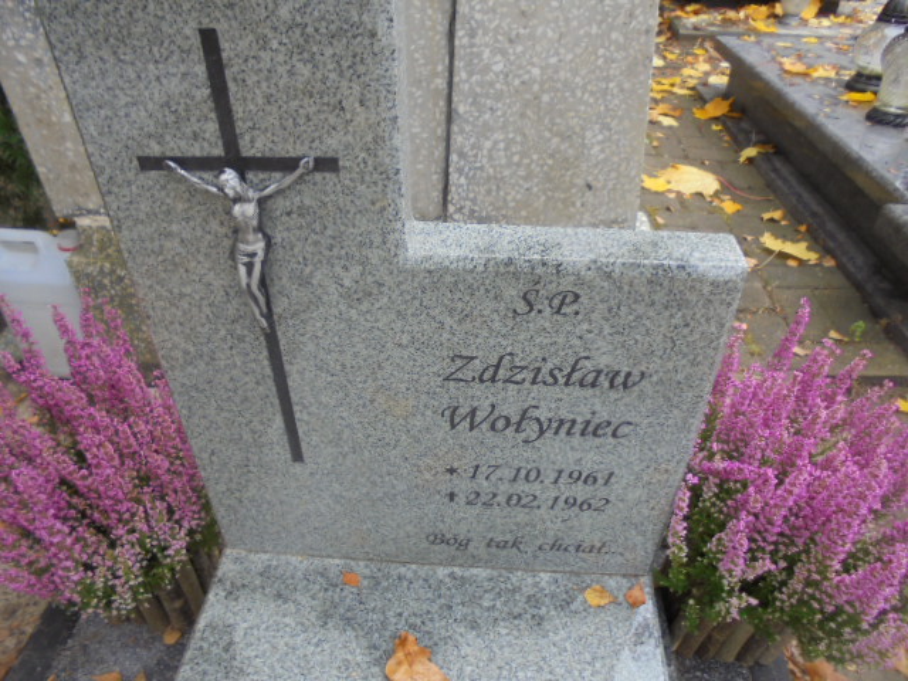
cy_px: 340
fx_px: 682
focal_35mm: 26
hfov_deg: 67.3
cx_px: 454
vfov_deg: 53.1
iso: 100
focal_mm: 4.6
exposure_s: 1/40
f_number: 3.5
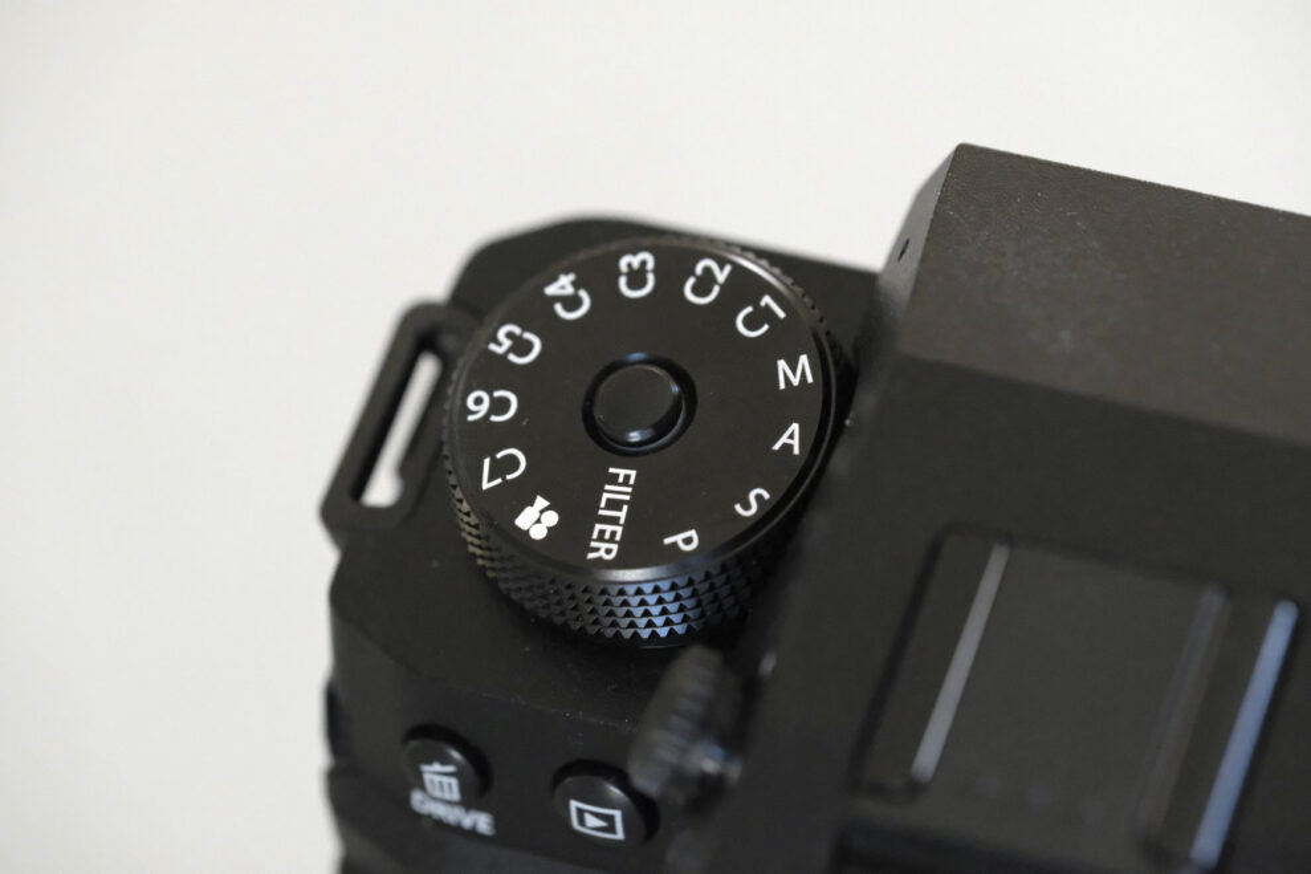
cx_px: 656
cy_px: 437
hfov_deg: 17.1
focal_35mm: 120
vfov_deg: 11.4
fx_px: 4369
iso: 12800
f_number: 5.6
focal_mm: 80
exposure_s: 1/1000
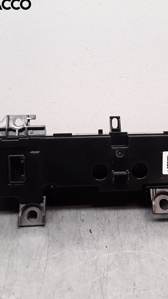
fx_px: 325
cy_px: 149
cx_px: 111
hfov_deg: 28.8
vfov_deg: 49.4
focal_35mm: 41
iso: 100
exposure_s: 1/100
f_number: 1.9
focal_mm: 2.91
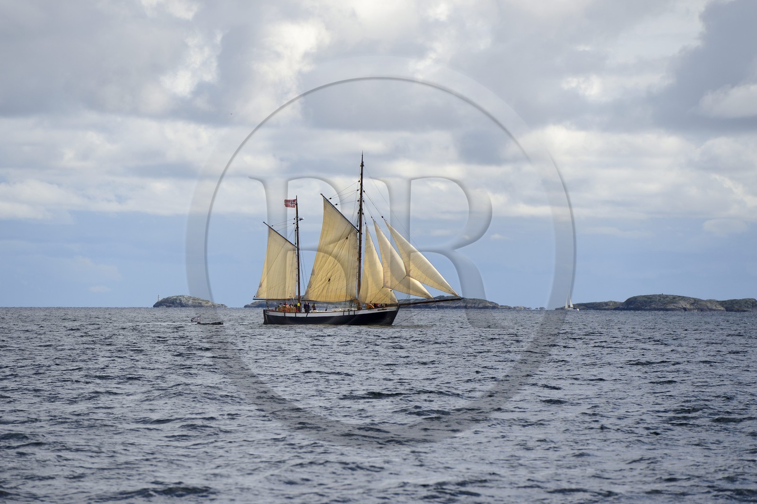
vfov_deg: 6.9
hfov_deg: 10.3
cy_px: 252
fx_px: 4203
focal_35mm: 200
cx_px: 378
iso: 200
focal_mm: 200
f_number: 5.6
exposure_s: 1/1600
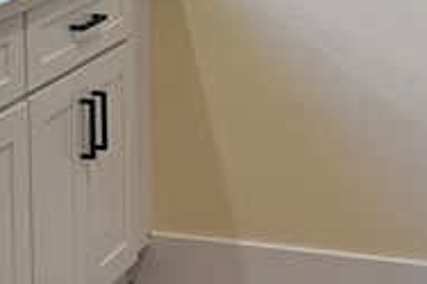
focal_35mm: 136
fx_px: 1612
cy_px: -25
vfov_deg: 10.0
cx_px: 195
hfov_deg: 15.1
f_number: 1.78
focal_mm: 6.76
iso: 80
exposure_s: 1/120
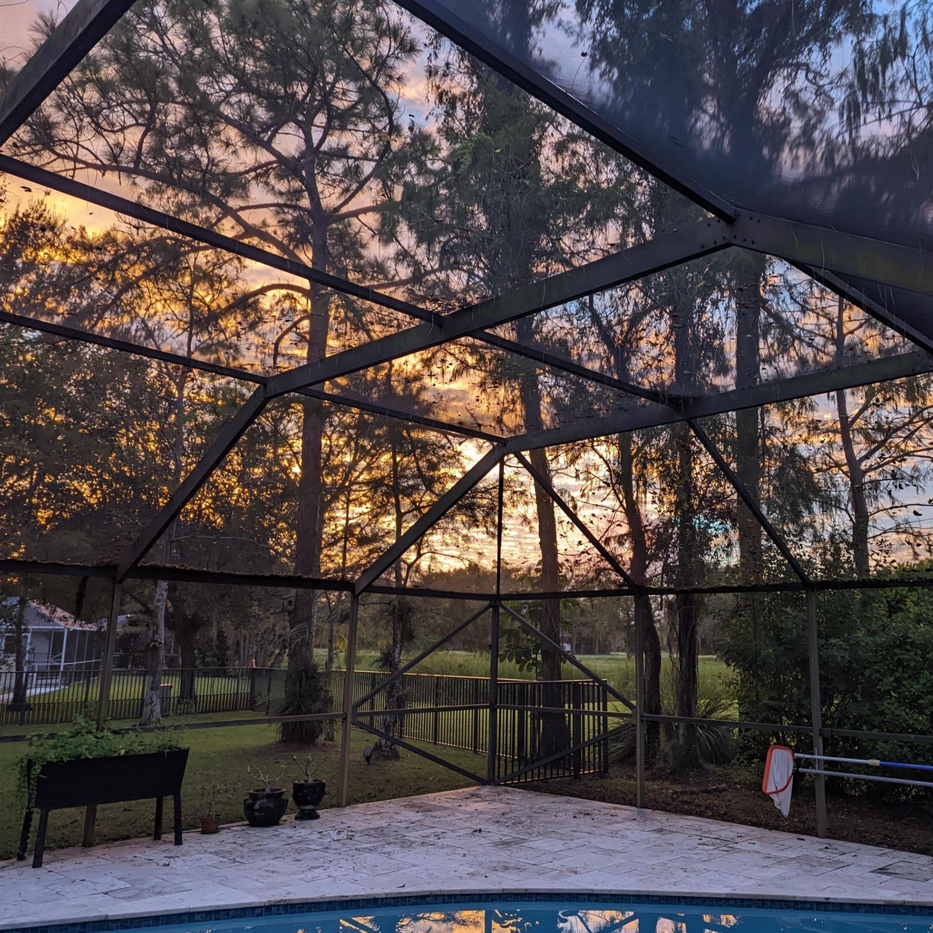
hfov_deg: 55.2
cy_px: 476
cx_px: 564
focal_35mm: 29
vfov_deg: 55.6
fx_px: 884
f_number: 1.85
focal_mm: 6.81
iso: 315
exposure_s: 1/120
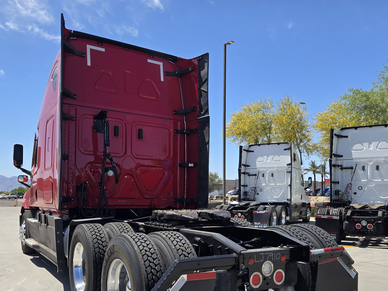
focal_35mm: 32
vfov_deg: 43.4
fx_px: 359
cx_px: 184
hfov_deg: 56.8
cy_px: 199
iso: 25
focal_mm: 5.4
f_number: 1.8
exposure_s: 1/1497
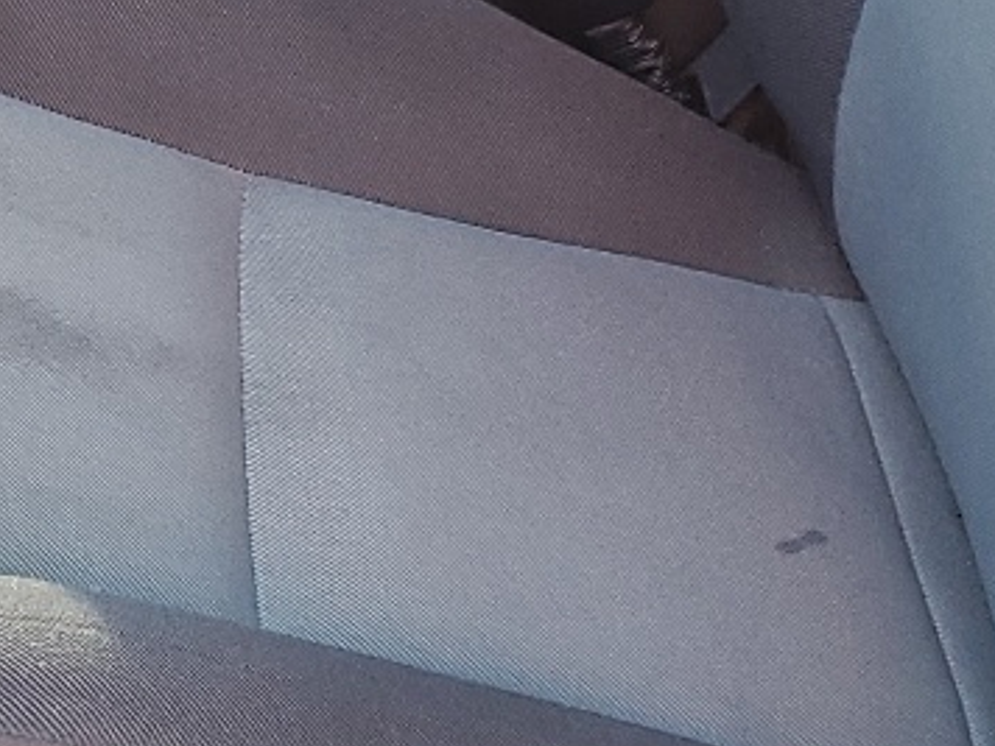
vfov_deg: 12.3
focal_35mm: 117
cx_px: -25
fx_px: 3363
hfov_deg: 16.4
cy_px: -218
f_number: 1.5
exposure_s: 1/120
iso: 92
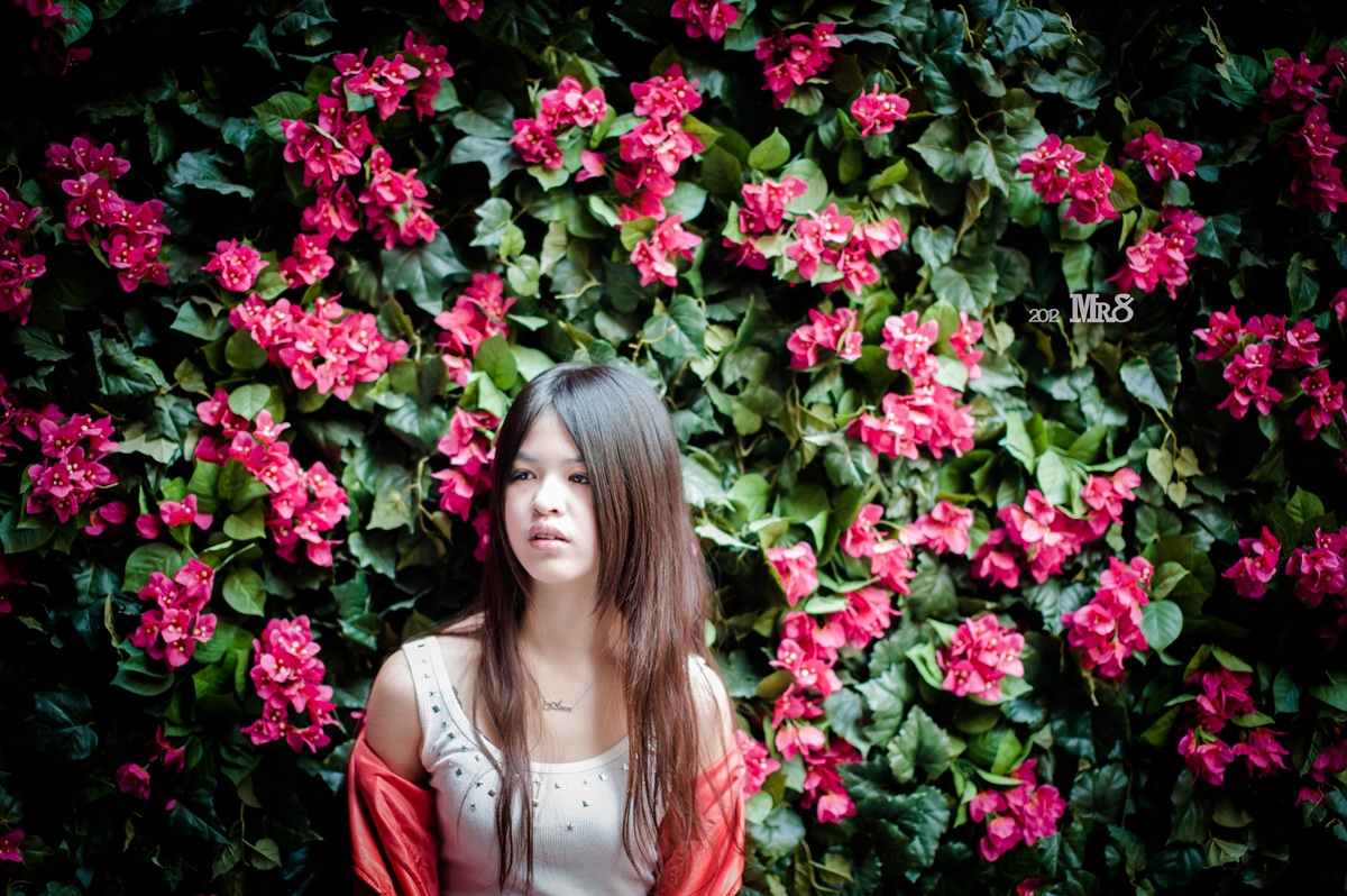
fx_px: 1869
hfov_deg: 39.6
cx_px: 674
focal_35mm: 50
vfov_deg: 26.9
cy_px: 448
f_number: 1.6
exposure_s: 1/125
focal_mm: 50
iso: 200
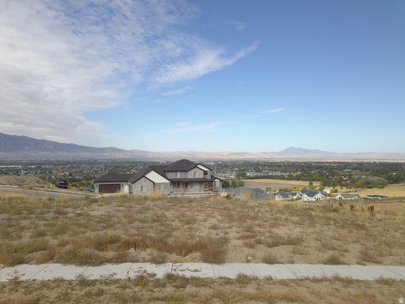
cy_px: 152
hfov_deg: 67.3
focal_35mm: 26
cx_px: 202
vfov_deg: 53.1
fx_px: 304
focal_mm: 4.73
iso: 196
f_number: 2.2
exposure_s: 1/100
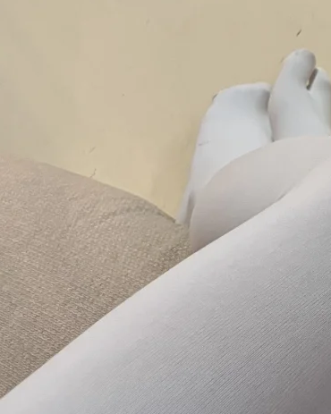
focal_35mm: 85
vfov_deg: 22.4
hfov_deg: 17.4
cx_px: 372
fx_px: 1042
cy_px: 261
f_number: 1.8
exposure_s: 1/25
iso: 320
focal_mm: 3.99
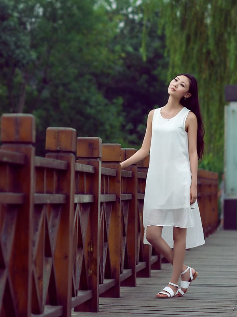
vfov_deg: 10.7
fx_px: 1678
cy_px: 85
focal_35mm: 184
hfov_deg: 8.1
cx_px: 106
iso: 100
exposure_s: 1/200
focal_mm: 85
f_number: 2.5
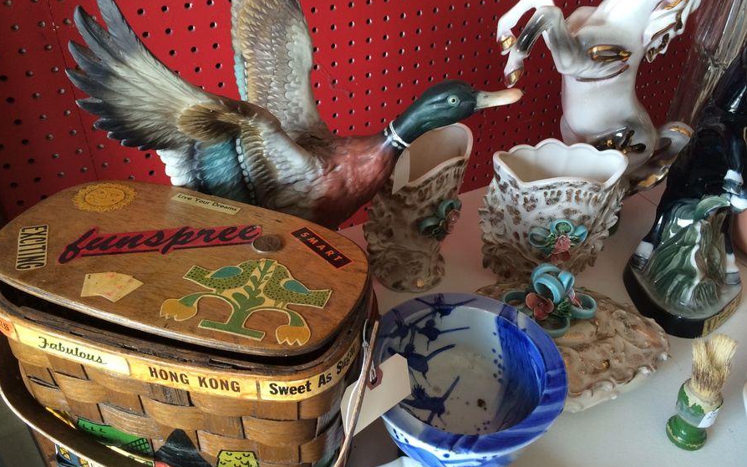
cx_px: 372
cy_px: 206
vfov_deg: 39.4
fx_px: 652
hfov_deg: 59.6
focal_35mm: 32
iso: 32
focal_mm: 4.12
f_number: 2.2
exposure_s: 1/40
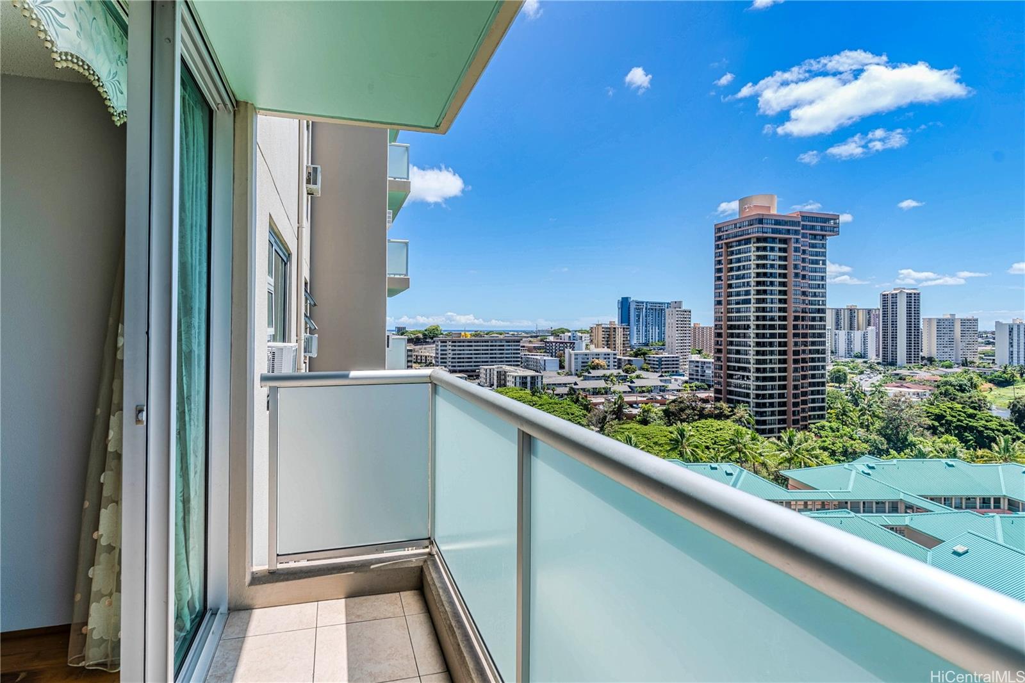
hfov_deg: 96.7
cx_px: 512
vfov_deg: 73.7
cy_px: 342
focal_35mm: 16
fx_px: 455
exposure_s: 1/2500
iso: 100
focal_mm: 16
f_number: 8
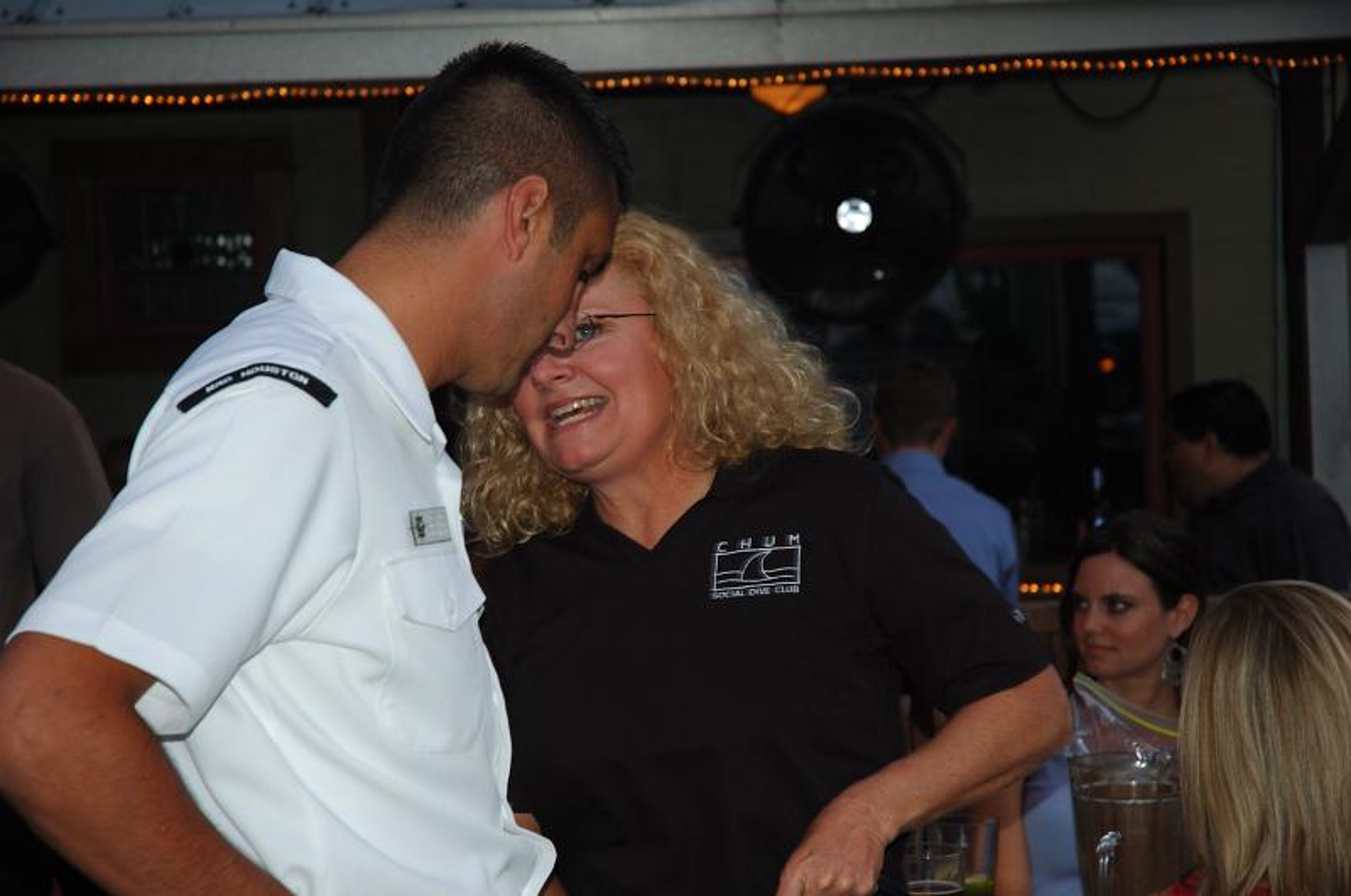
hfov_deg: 19.5
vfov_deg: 13.0
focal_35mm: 105
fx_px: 3935
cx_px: 676
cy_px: 448
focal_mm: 70
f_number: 5.6
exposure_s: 1/125
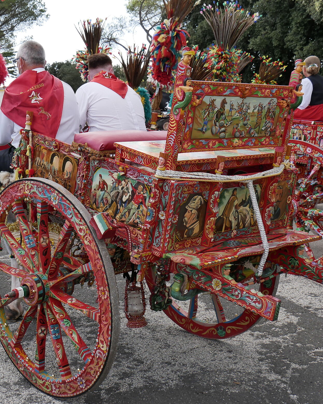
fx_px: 609
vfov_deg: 36.6
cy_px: 181
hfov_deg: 29.5
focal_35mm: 51
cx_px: 104
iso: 200
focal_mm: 17
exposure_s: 1/200
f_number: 5.6
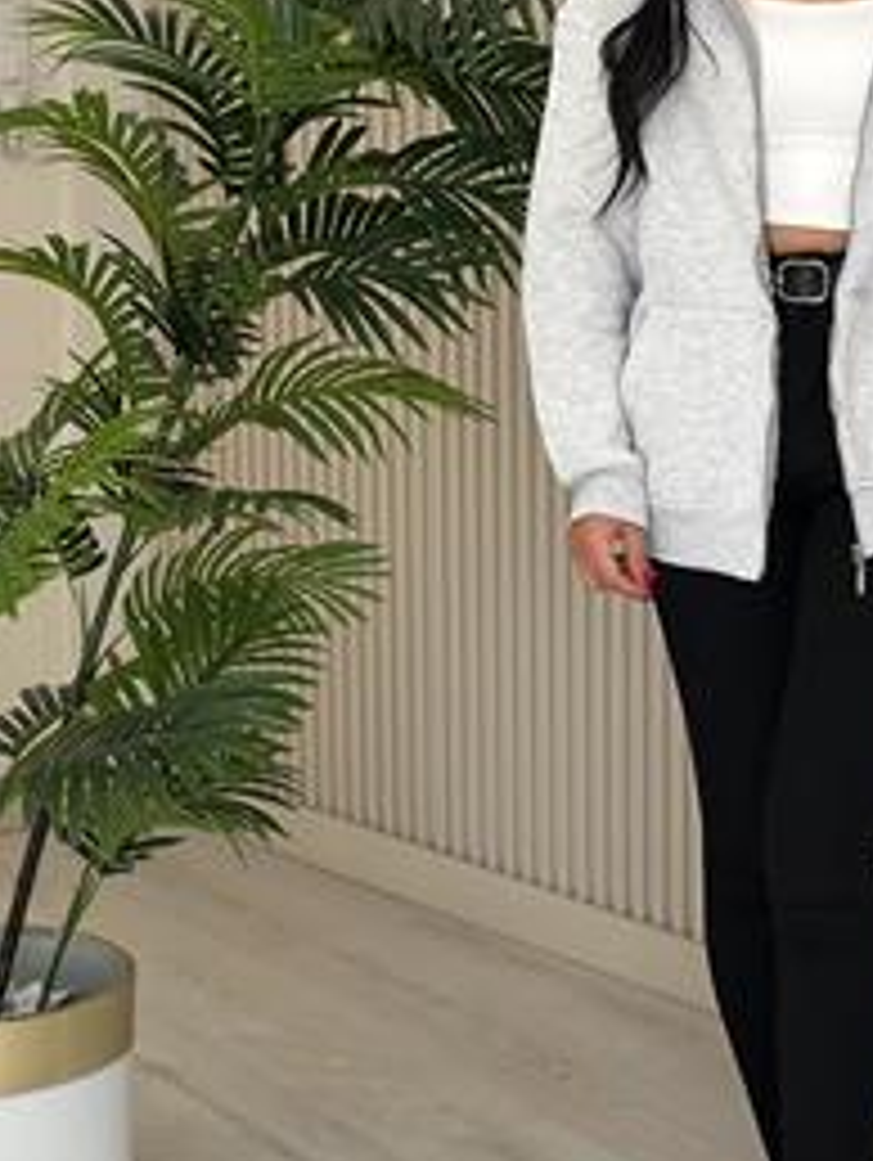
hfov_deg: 14.8
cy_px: 376
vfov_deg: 19.7
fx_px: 3323
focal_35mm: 99
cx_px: 824
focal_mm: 6.86
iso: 80
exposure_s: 1/480
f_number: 1.78
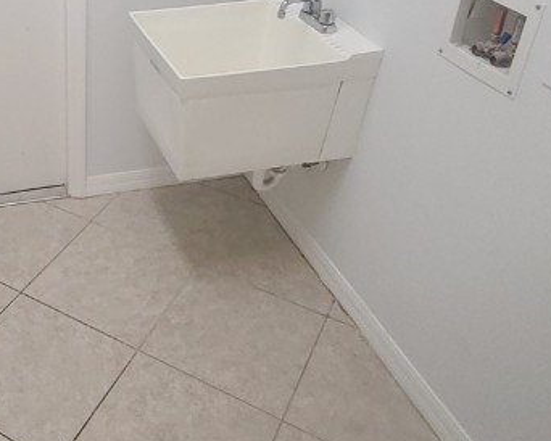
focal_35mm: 38
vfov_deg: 38.0
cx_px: 84
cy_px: 98
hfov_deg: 44.7
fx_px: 620
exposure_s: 1/60
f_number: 2.2
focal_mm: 2.2
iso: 200
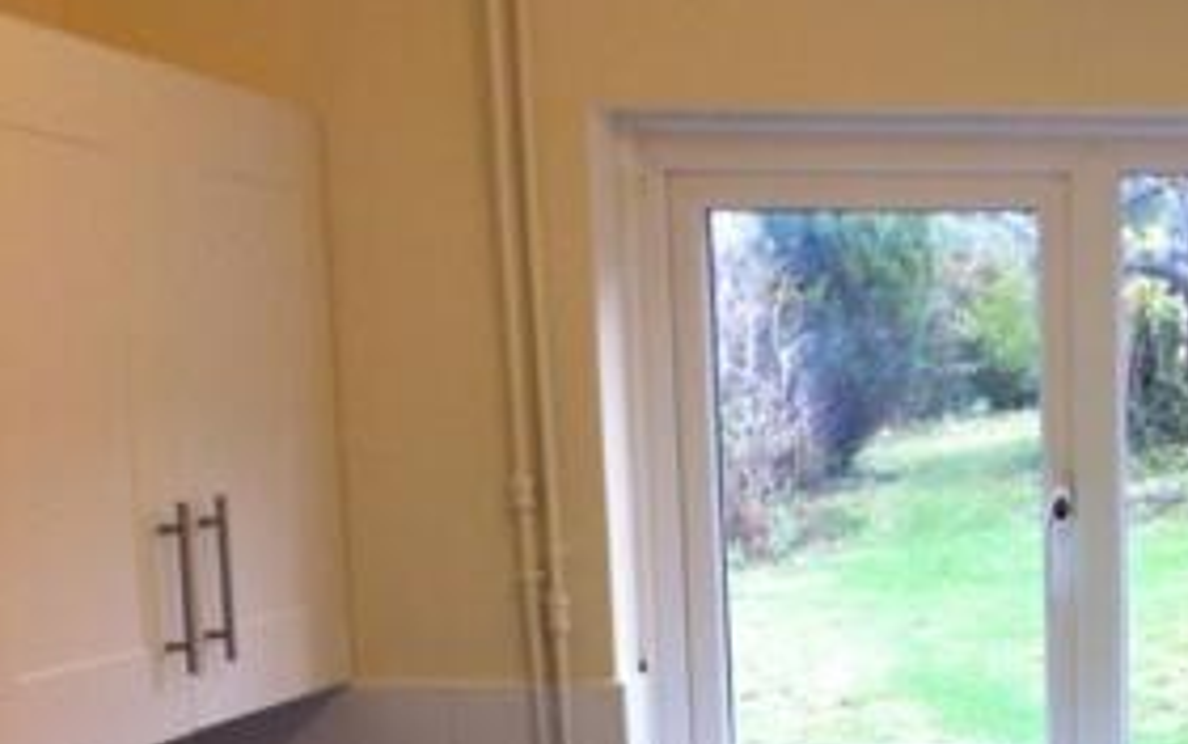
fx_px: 2495
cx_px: 1232
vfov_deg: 16.5
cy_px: 818
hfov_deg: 25.3
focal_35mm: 77
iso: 80
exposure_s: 1/24
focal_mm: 3.85
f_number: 2.8
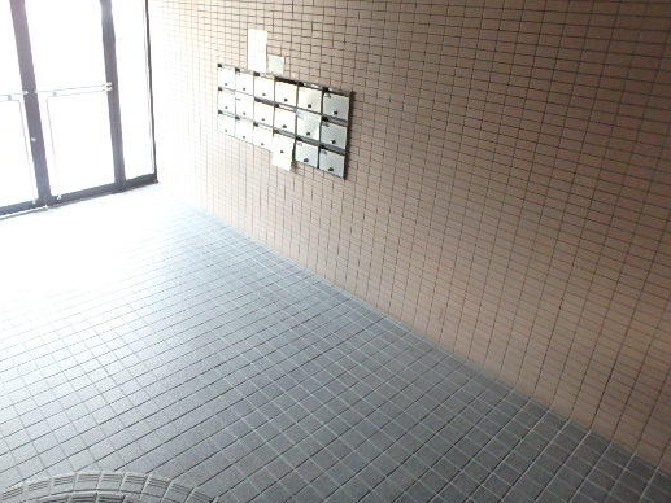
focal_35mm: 26
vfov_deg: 52.9
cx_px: 257
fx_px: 504
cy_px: 216
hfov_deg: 66.4
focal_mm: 3.7
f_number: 3.5
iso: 800
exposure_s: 1/15
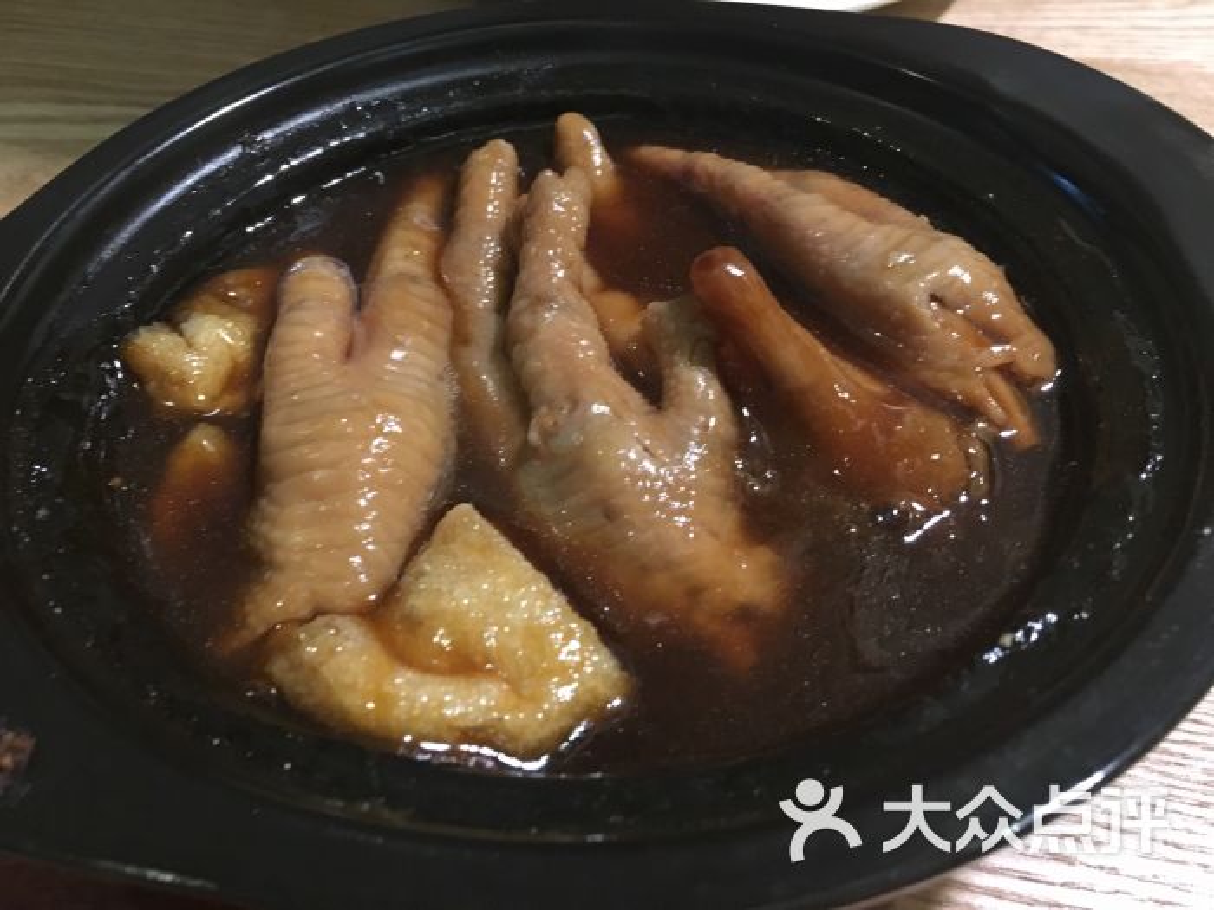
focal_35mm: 29
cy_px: 455
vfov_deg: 48.2
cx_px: 607
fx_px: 1017
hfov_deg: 61.7
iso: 250
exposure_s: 1/17
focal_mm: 4.15
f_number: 2.2
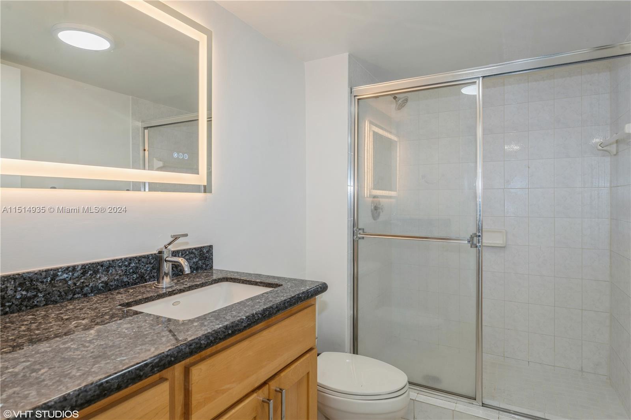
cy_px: 210
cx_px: 316
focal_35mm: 20
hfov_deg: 84.3
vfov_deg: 62.2
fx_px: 349
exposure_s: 1/30
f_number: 9
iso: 250
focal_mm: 19.9
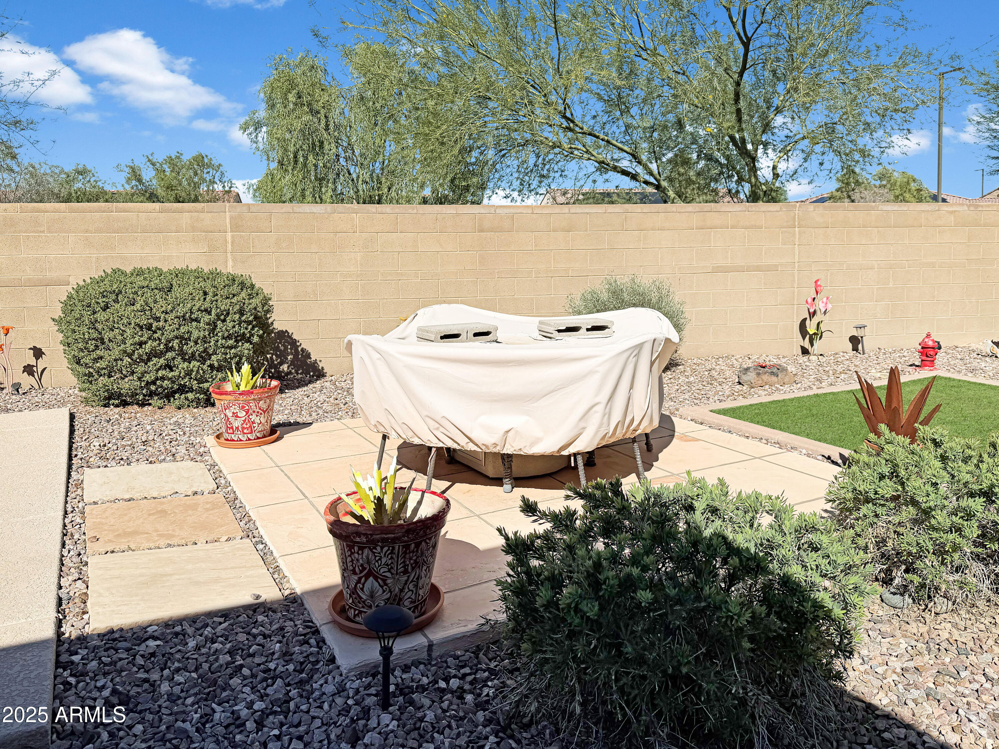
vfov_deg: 56.8
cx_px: 500
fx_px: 693
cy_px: 374
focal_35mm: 24
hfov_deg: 71.6
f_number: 1.78
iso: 80
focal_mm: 6.76
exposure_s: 1/10309
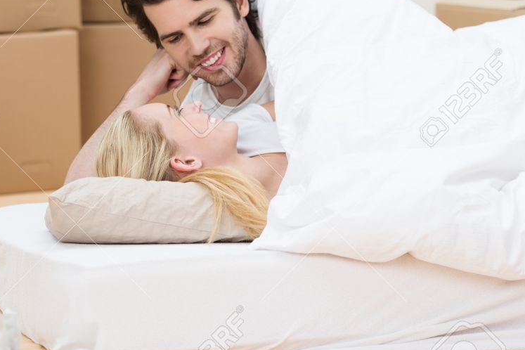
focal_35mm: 174
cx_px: 75
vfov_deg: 7.9
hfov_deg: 11.8
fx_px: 2537
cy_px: 72
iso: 100
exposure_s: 1/160
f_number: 3.5
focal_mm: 100
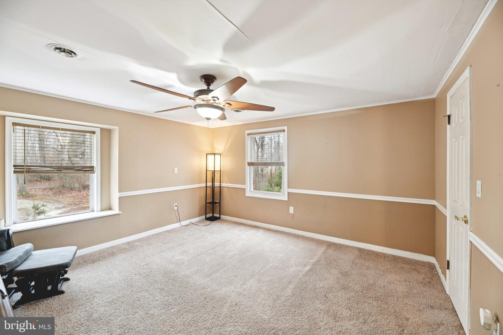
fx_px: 196
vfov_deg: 81.2
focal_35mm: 14
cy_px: 168
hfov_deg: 104.3
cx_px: 252
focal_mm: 14
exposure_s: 1/5
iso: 400
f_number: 8
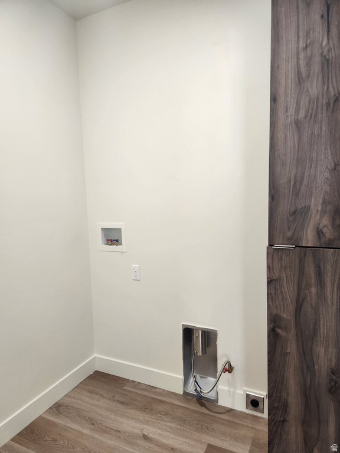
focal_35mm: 23
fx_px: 301
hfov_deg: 58.9
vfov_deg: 73.9
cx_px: 170
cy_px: 226
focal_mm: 5.4
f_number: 1.8
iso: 160
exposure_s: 1/120
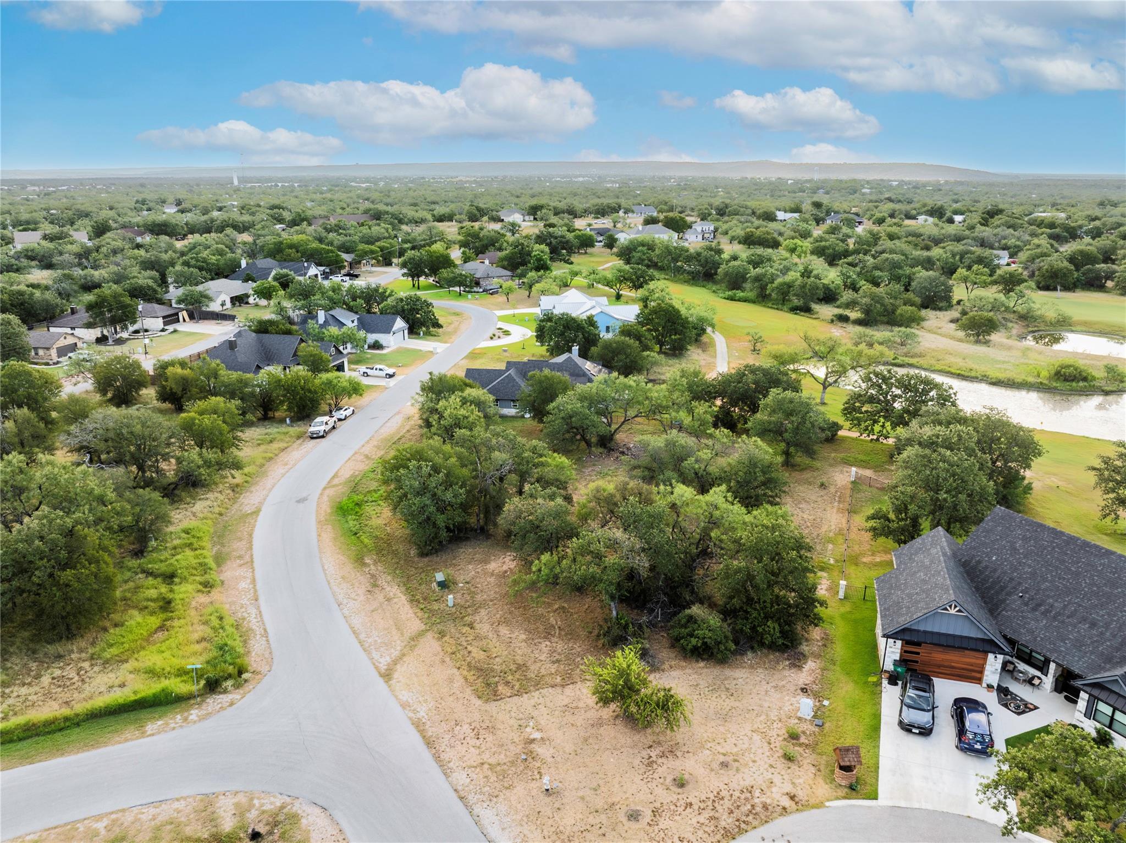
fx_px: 780
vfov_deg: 56.8
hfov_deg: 71.6
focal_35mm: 24
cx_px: 563
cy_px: 422
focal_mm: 12.29
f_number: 5
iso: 100
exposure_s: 1/160
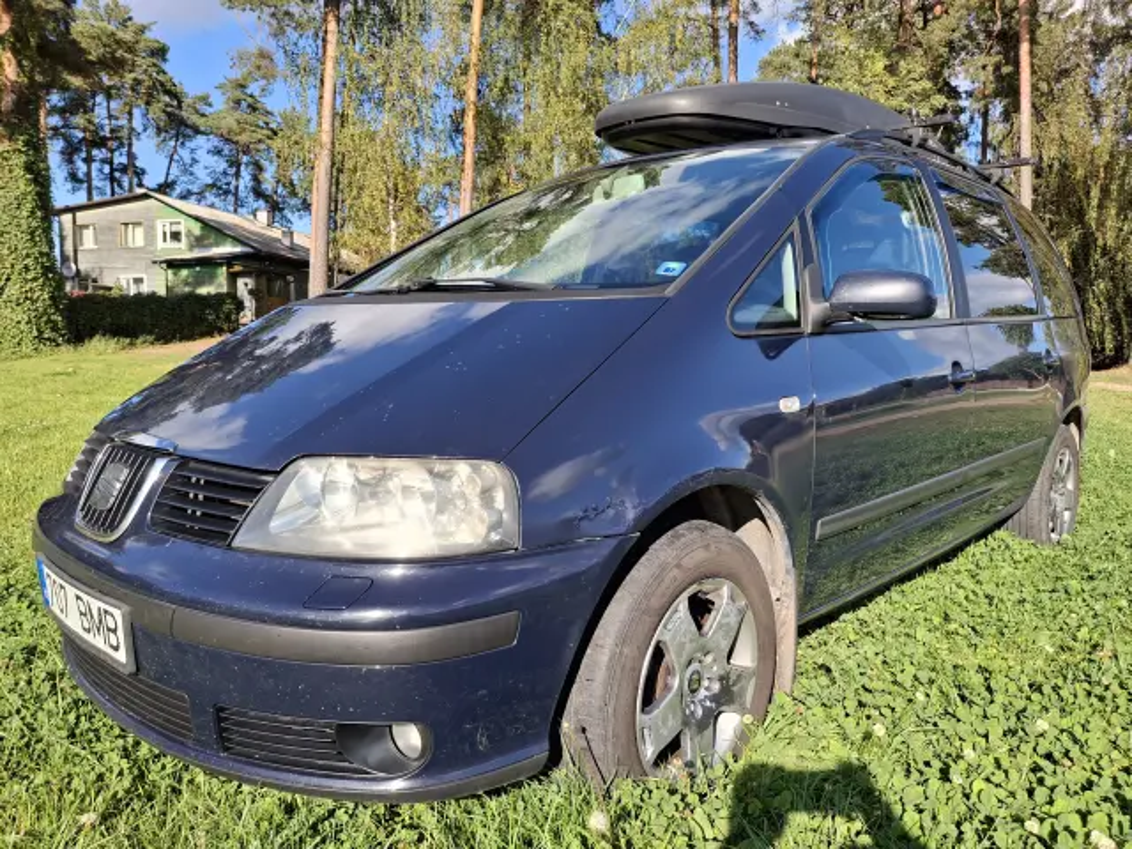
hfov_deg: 69.4
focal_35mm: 25
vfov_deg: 54.9
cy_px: 424
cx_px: 566
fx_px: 818
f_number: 1.8
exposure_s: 1/1095
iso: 32
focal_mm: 4.69
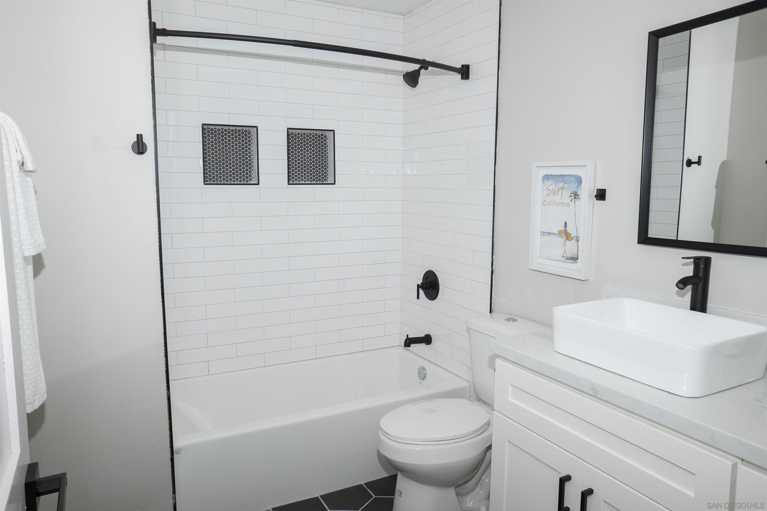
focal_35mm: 24
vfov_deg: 53.1
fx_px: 511
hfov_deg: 73.7
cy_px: 256
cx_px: 384
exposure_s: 1/160
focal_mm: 16
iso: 100
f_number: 7.1
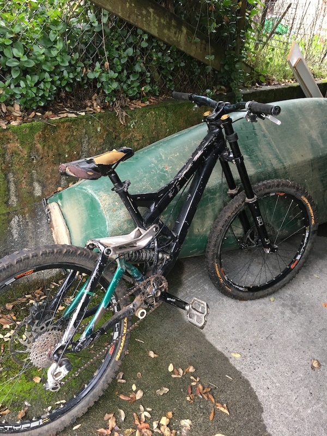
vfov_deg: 61.7
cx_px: 164
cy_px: 218
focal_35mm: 29
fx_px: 365
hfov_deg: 48.2
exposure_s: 1/30
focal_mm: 4.15
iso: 100
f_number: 2.2
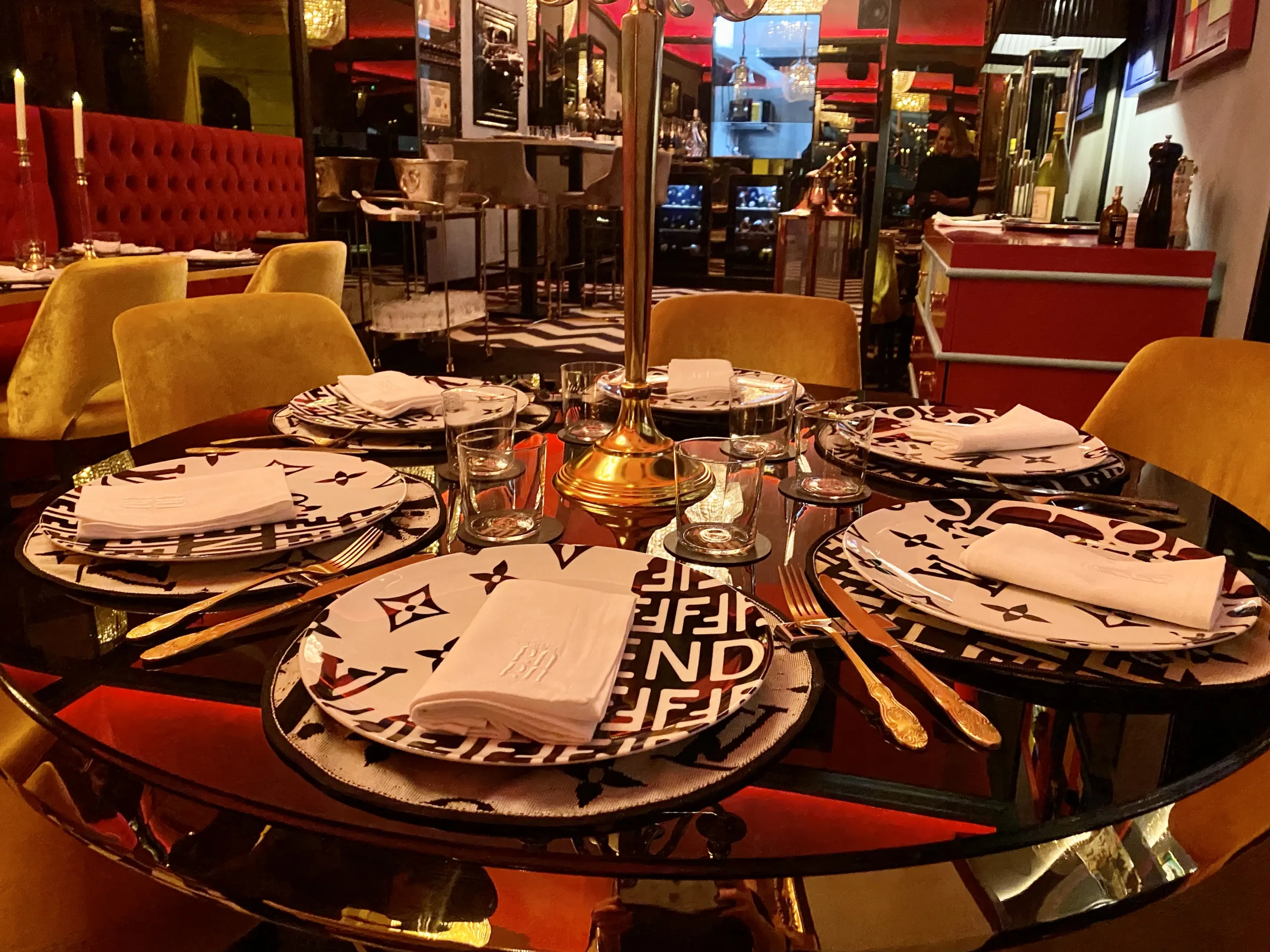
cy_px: 476
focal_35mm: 26
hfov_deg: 67.3
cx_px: 635
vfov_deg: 53.1
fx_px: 954
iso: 800
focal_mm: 4.25
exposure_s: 1/30
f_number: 1.8
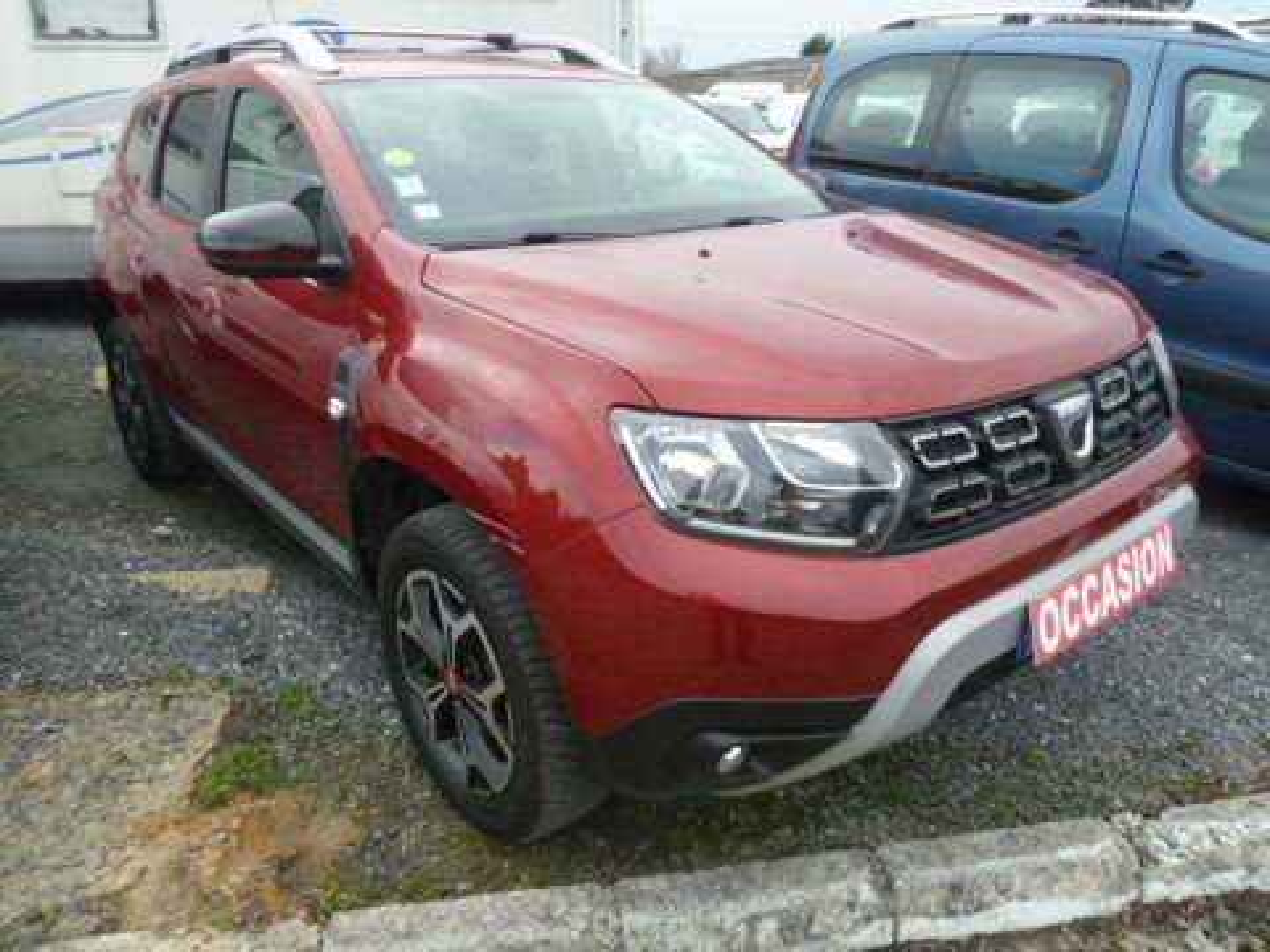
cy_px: 476
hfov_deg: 69.4
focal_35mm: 25
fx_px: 917
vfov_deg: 54.9
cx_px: 635
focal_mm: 4.1
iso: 80
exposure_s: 1/100
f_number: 4
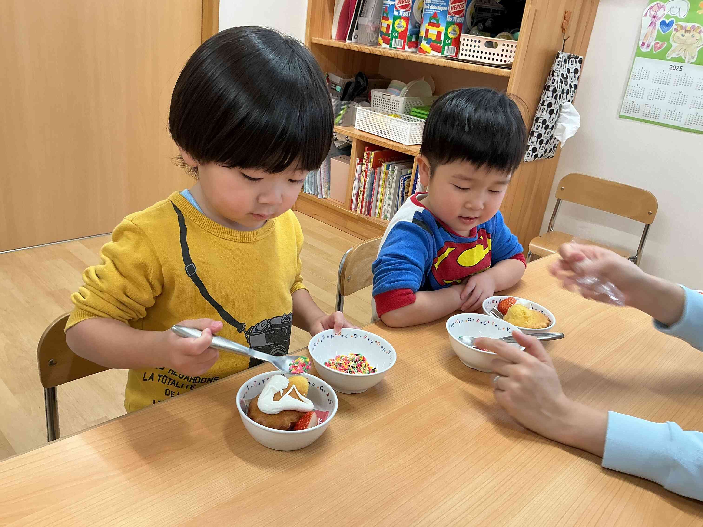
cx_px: 352
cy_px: 264
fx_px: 589
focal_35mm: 29
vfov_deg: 48.2
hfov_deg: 61.7
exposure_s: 1/50
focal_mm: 3
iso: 40
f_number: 1.8
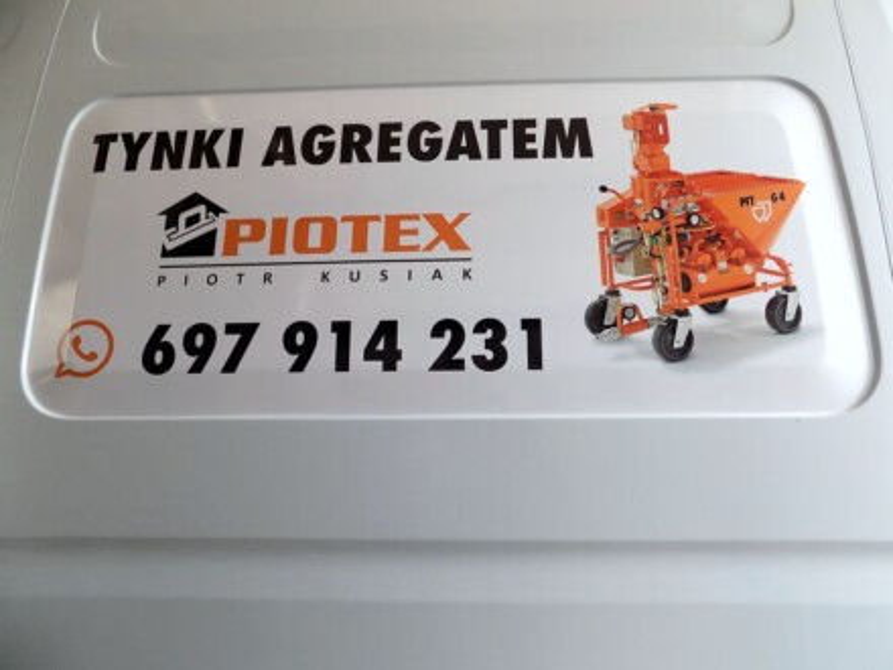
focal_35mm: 23
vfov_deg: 58.9
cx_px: 446
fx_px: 593
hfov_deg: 73.9
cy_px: 335
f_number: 3.1
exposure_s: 1/30
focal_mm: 4
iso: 140
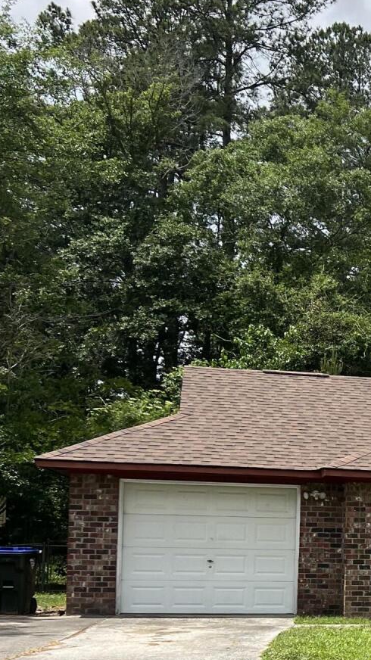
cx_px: 550
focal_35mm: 65
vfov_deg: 31.6
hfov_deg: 16.9
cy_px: 518
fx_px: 1138
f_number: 1.5
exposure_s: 1/3571
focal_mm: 5.7
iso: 50
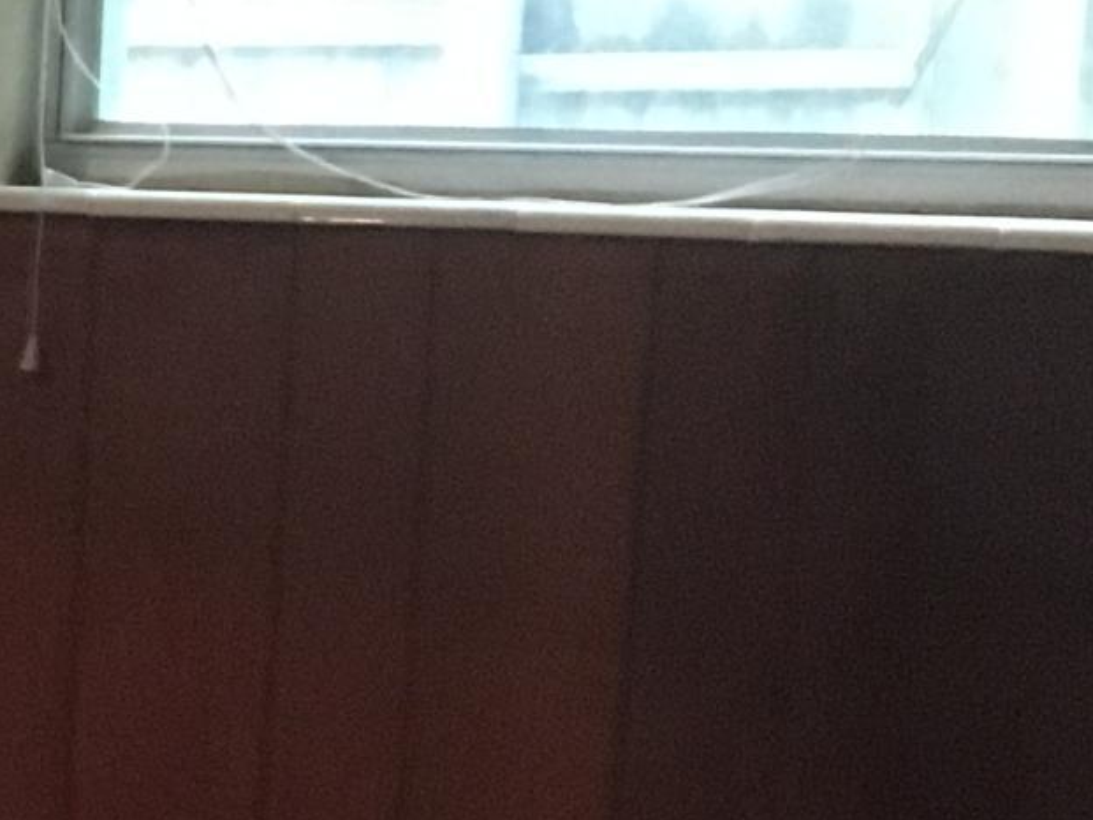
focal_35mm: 140
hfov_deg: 12.5
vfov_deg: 10.5
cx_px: -1051
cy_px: 723
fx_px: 4421
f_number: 2.2
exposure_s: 1/17
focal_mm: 4.15
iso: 320
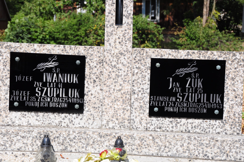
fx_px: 630
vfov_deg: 14.7
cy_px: 81
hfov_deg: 21.9
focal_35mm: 93
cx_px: 122
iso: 400
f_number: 7.1
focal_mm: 62
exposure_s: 1/1600
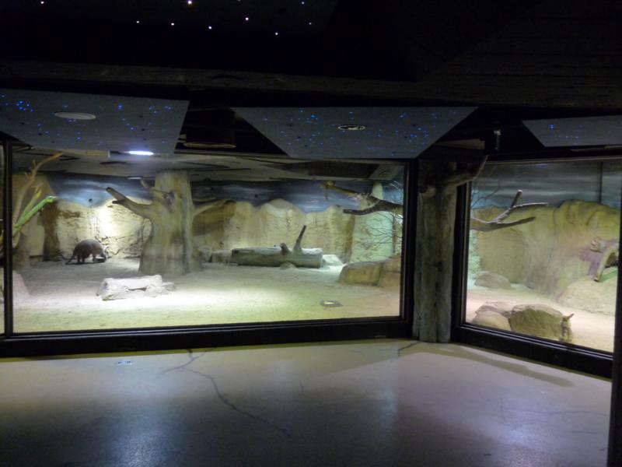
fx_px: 485
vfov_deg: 51.4
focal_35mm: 27
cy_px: 234
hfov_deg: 65.3
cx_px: 311
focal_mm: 4.8
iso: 400
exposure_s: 1/10
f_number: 2.8
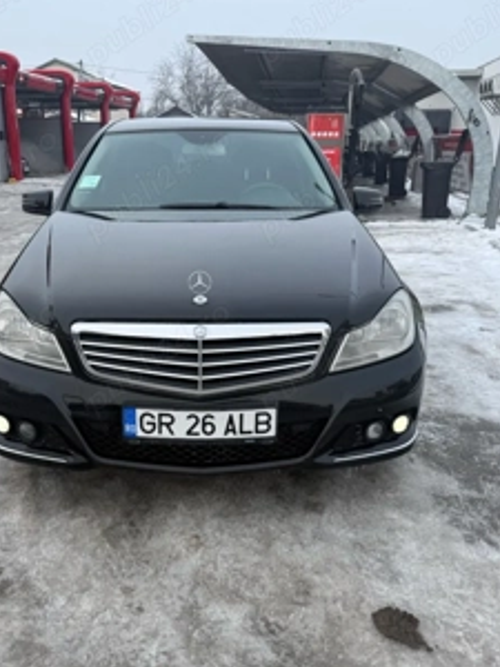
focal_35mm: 32
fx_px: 616
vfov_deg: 56.6
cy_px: 385
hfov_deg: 44.0
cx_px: 202
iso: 80
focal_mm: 6.76
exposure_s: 1/622
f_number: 1.78
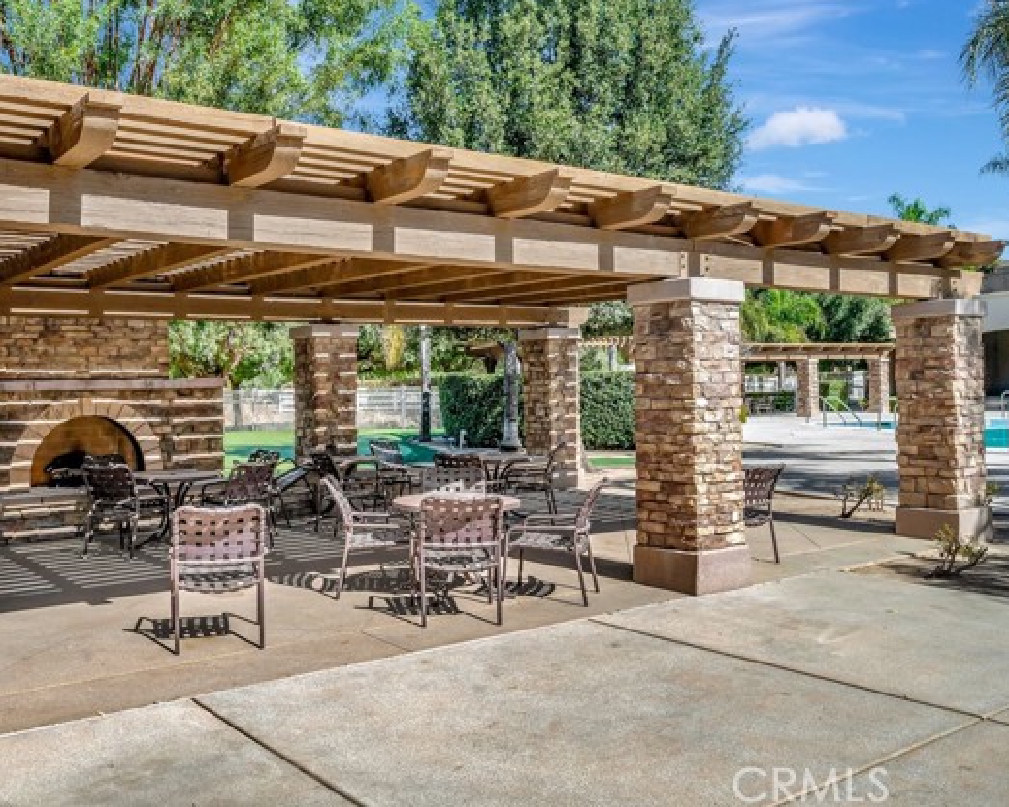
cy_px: 401
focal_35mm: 31
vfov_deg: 47.7
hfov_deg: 57.4
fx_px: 913
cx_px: 402
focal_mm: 26.5
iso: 400
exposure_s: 1/800
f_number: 8
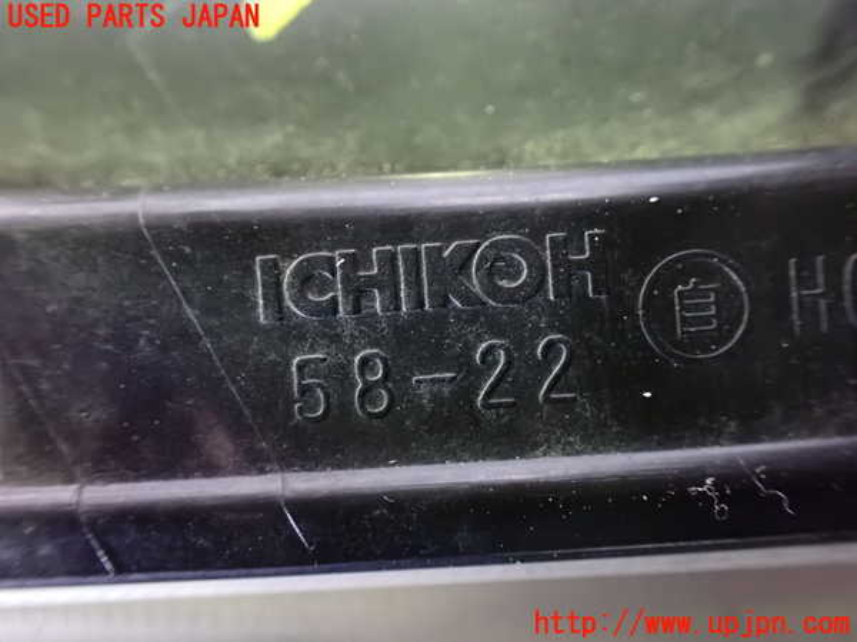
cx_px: 428
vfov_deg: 46.8
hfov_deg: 60.0
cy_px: 321
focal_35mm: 30
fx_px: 743
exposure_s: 1/25
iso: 1600
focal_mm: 5.4
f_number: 2.3
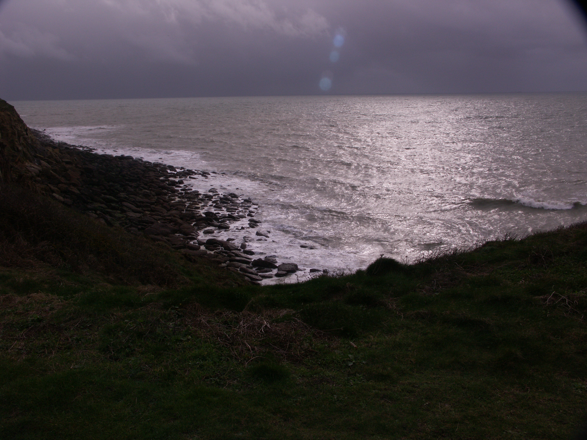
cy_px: 220
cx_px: 294
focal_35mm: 33
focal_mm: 8.71
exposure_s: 1/400
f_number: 8
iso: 64
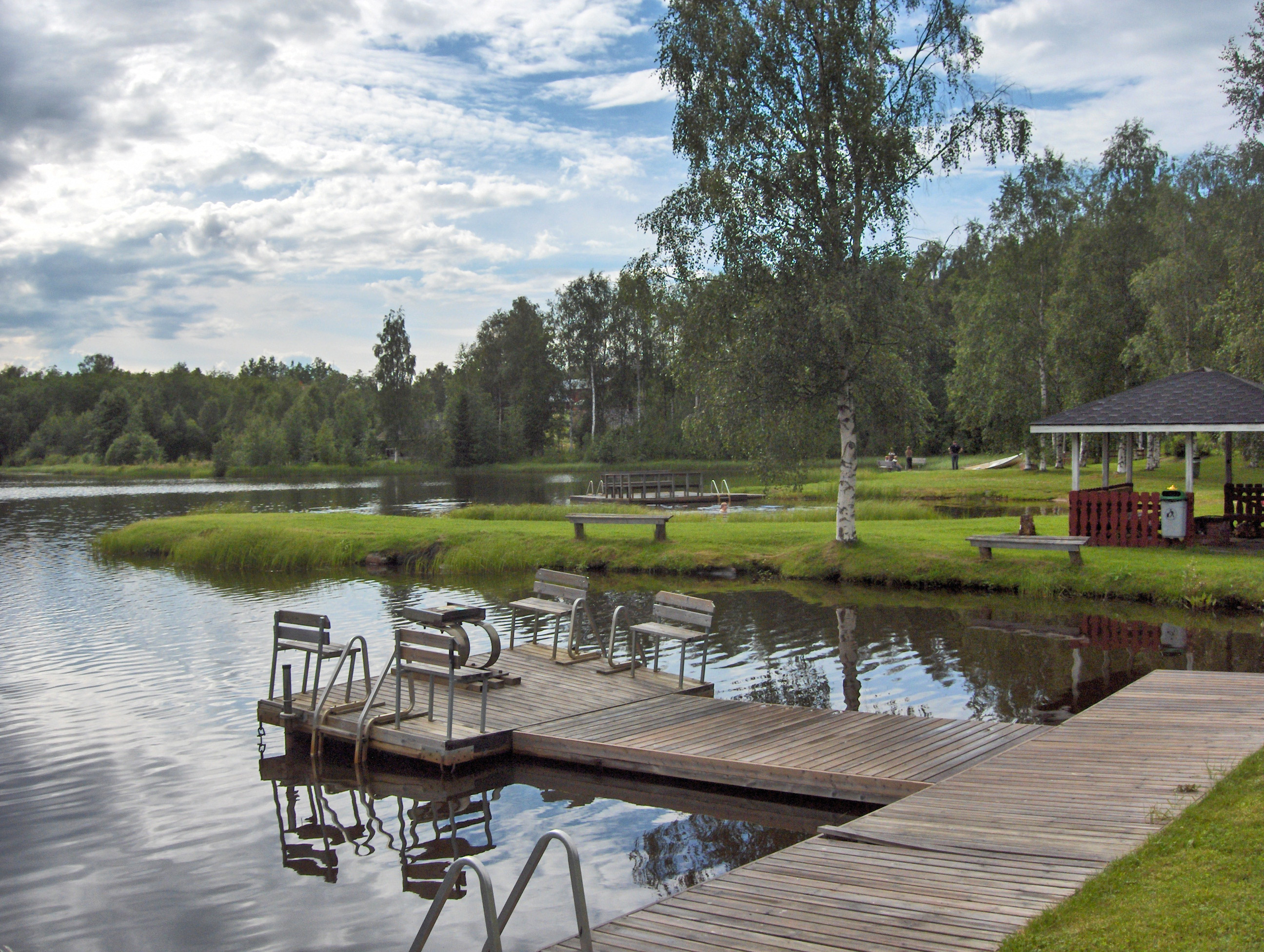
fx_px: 1426
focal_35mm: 39
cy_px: 476
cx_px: 632
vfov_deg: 36.9
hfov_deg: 47.8
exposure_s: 1/952
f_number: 4.8
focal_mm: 8
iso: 100
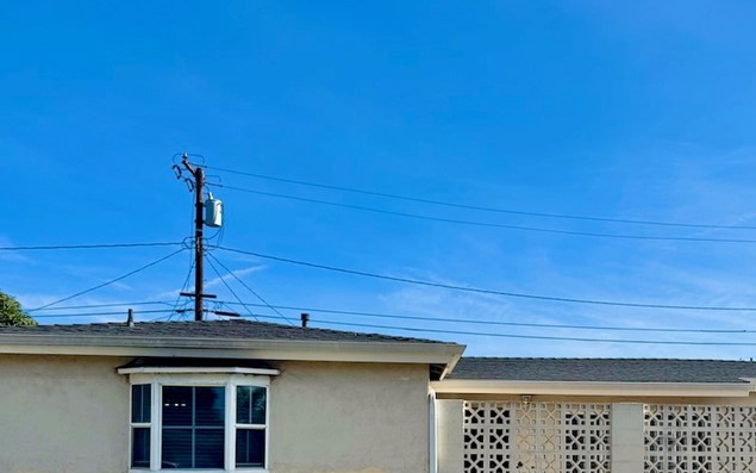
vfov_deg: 29.9
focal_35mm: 41
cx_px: 525
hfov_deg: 47.2
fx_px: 845
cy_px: 431
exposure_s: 1/5814
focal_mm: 6.76
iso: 80
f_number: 1.78
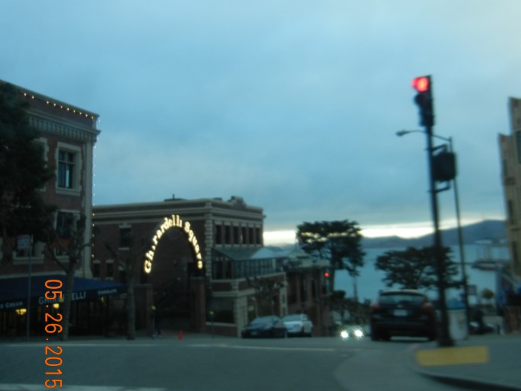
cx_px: 265
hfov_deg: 45.8
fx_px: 617
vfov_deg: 34.9
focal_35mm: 41
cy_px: 142
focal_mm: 5.4
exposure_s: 1/75
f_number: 3.5
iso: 160
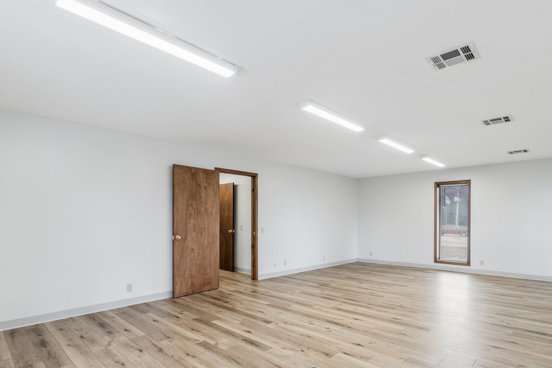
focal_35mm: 19
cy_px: 225
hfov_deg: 86.7
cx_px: 254
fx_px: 291
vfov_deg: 63.8
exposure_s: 1/40
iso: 200
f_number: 6.3
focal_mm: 10
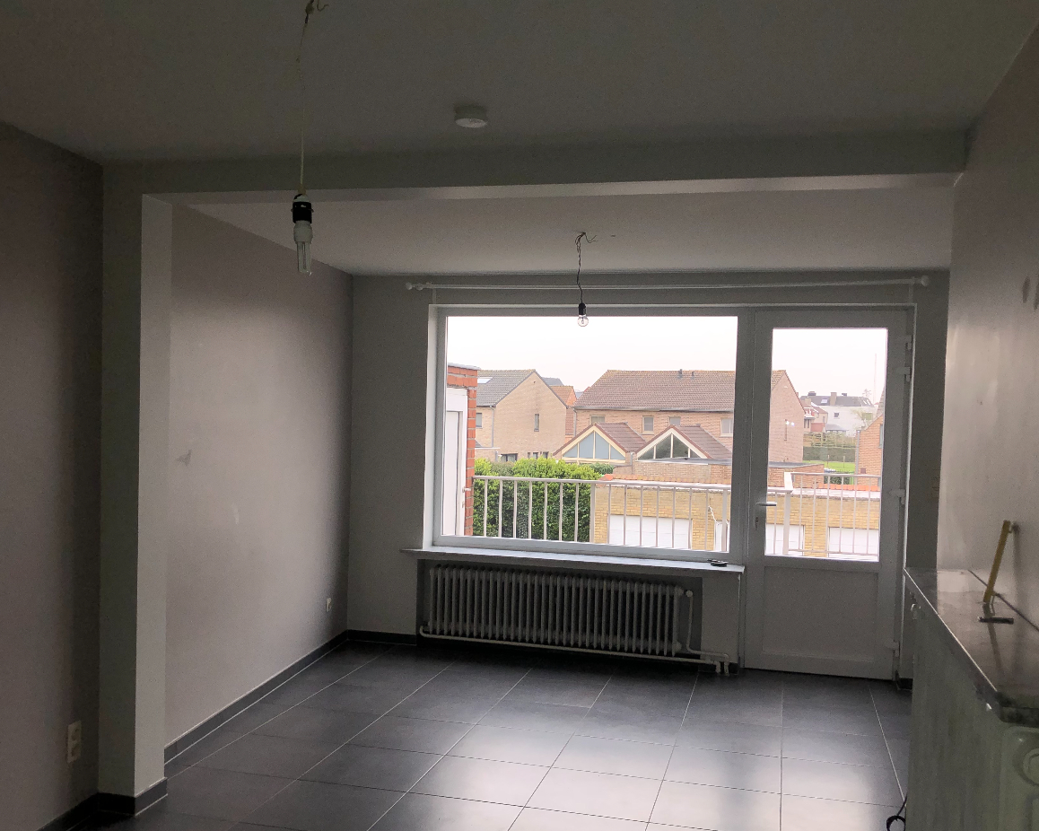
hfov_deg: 52.9
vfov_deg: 43.3
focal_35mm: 34
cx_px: 515
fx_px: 1045
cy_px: 452
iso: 20
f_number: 1.8
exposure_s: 1/183
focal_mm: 3.99
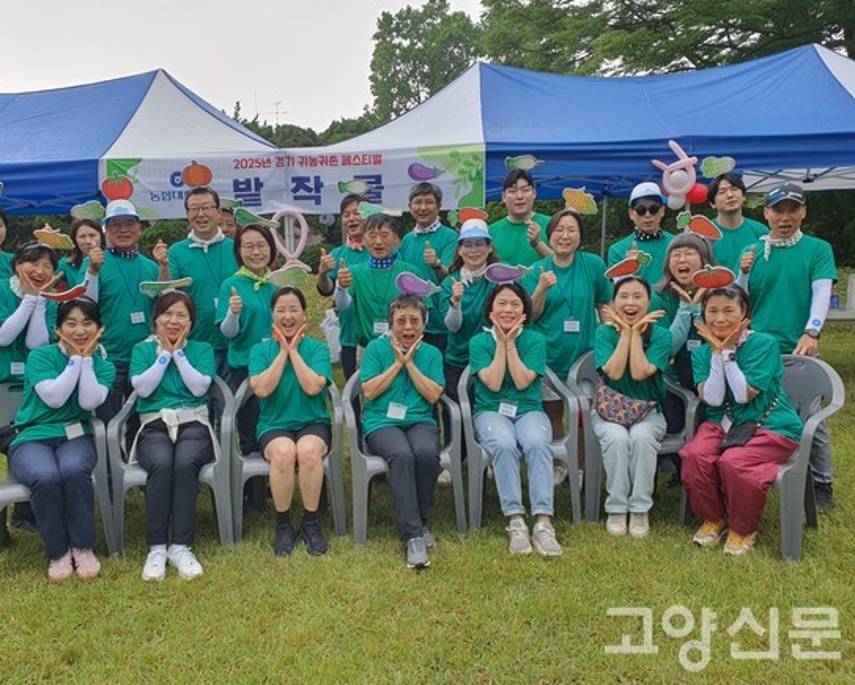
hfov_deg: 62.1
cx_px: 392
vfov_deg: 51.6
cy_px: 342
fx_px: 709
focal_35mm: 28
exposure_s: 1/400
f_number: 2.4
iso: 50
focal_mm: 4.3
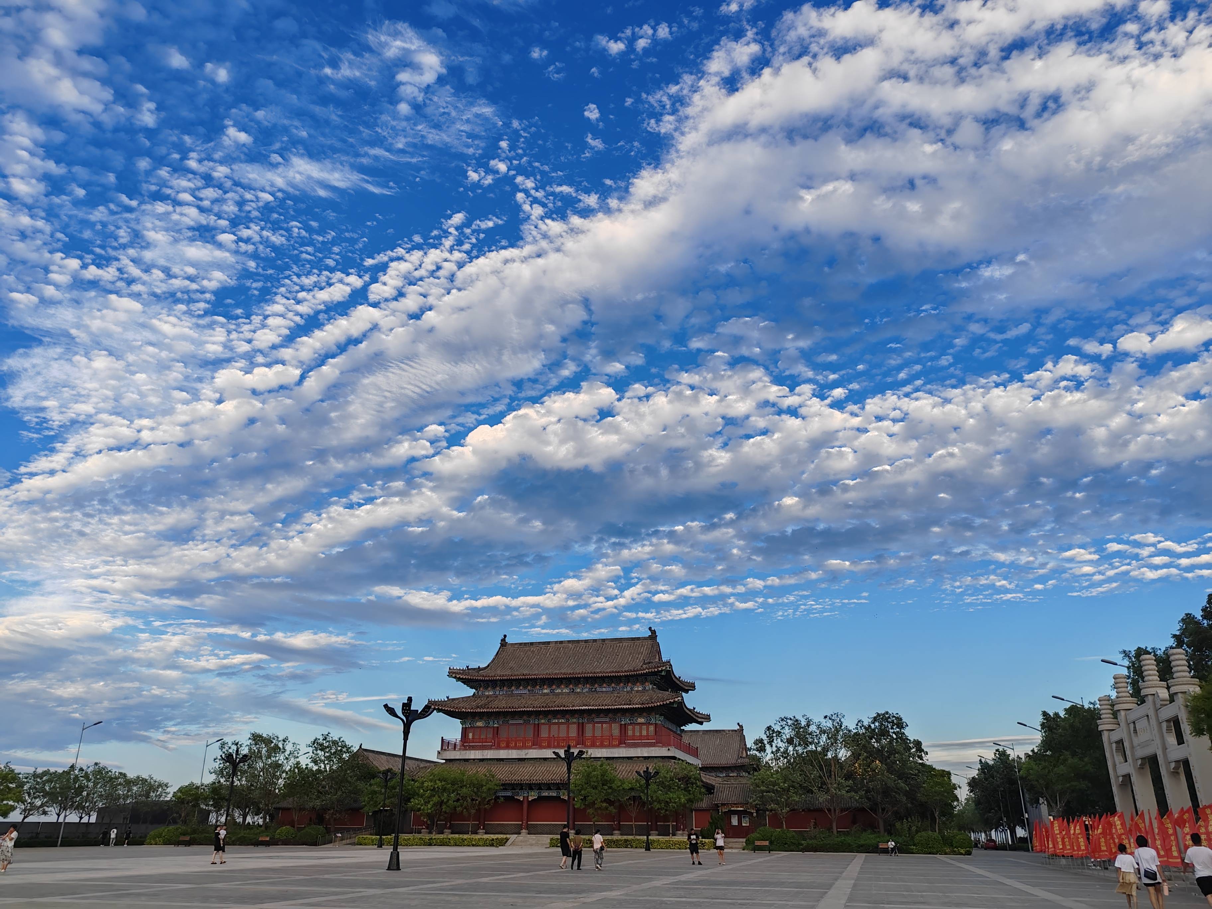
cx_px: 606
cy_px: 454
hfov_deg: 65.3
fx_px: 945
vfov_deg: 51.4
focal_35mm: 27
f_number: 1.8
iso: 50
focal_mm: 6.14
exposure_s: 1/190
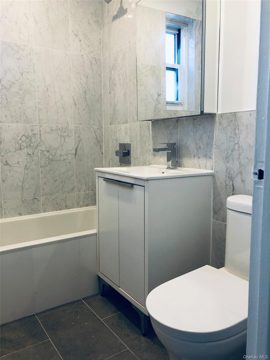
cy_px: 180
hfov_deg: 49.7
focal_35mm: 28
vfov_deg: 63.4
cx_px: 135
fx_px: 291
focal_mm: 3.99
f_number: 1.8
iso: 32
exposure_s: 1/30
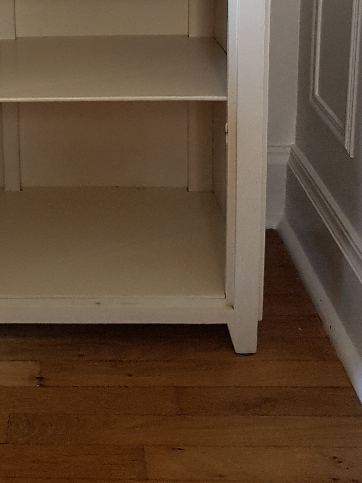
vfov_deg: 32.7
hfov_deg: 26.1
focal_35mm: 54
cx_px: 36
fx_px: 753
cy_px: 0
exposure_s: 1/33
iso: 160
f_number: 1.7
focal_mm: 4.2
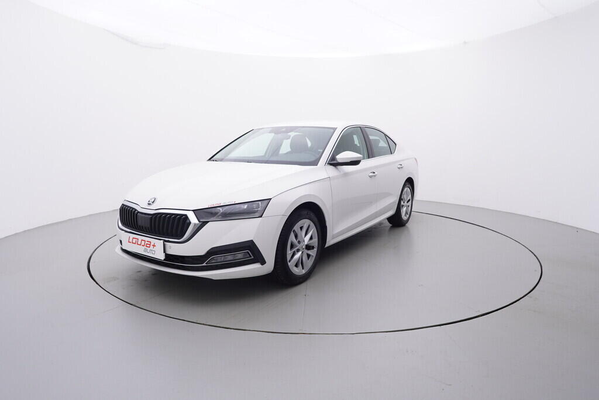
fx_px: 375
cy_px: 200
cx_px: 300
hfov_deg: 77.3
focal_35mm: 22
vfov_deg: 56.2
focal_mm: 15
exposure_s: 1/80
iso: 200
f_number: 5
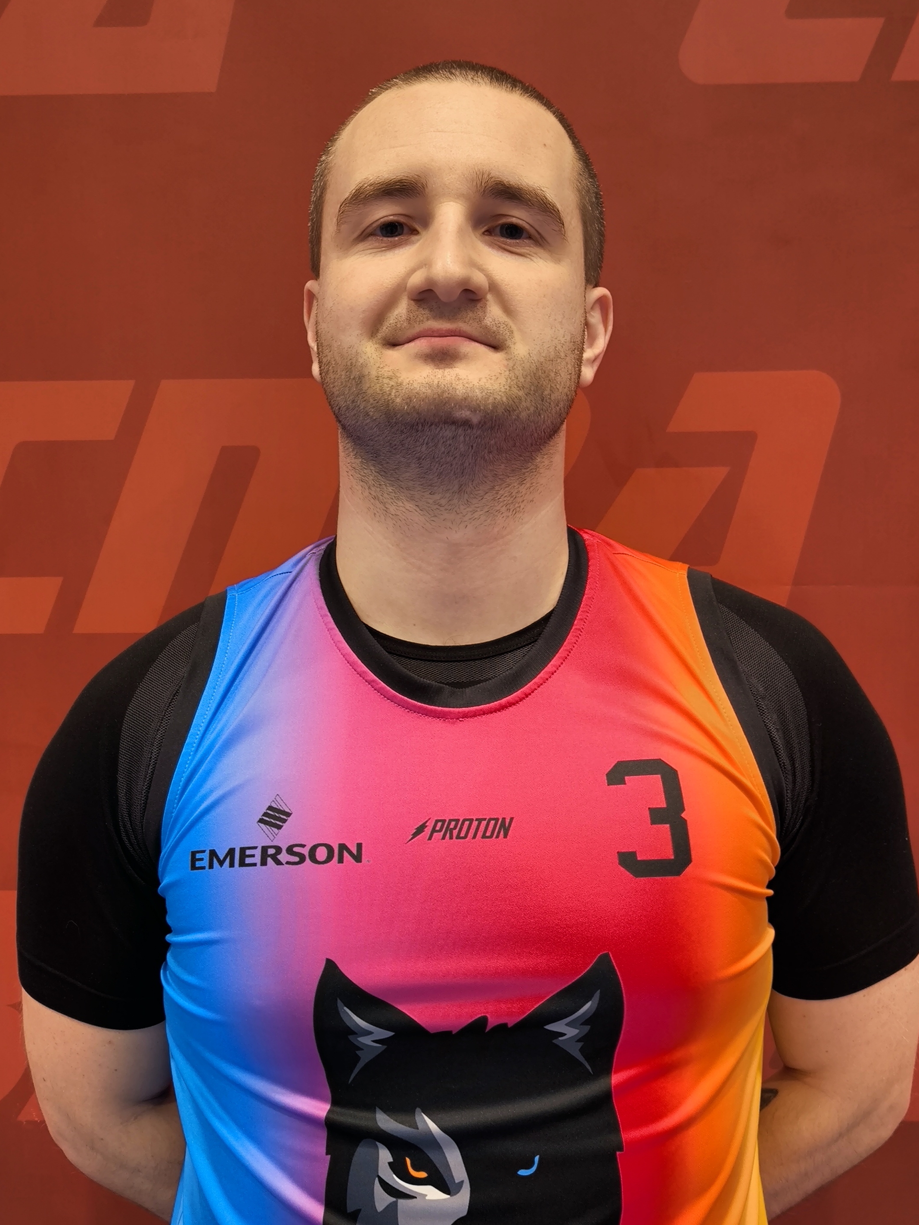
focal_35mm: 31
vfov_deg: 58.3
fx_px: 1097
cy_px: 652
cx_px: 463
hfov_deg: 45.4
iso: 200
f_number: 1.9
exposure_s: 1/50
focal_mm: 6.92
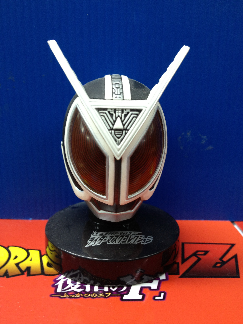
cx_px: 122
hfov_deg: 40.7
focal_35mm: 35
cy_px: 162
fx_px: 328
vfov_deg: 52.6
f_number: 2.4
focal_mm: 4.28
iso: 100
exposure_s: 1/20
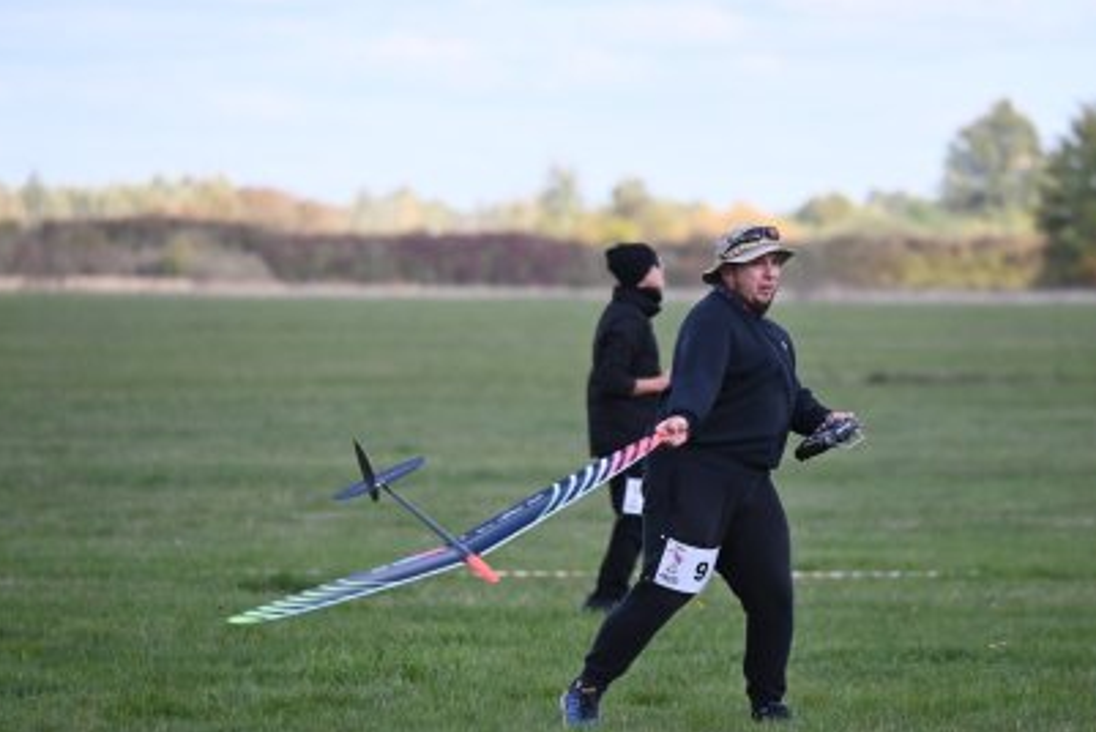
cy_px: 448
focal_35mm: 397
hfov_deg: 5.2
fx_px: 12095
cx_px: 592
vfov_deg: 3.5
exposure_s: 1/1600
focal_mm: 320
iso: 1250
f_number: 6.3
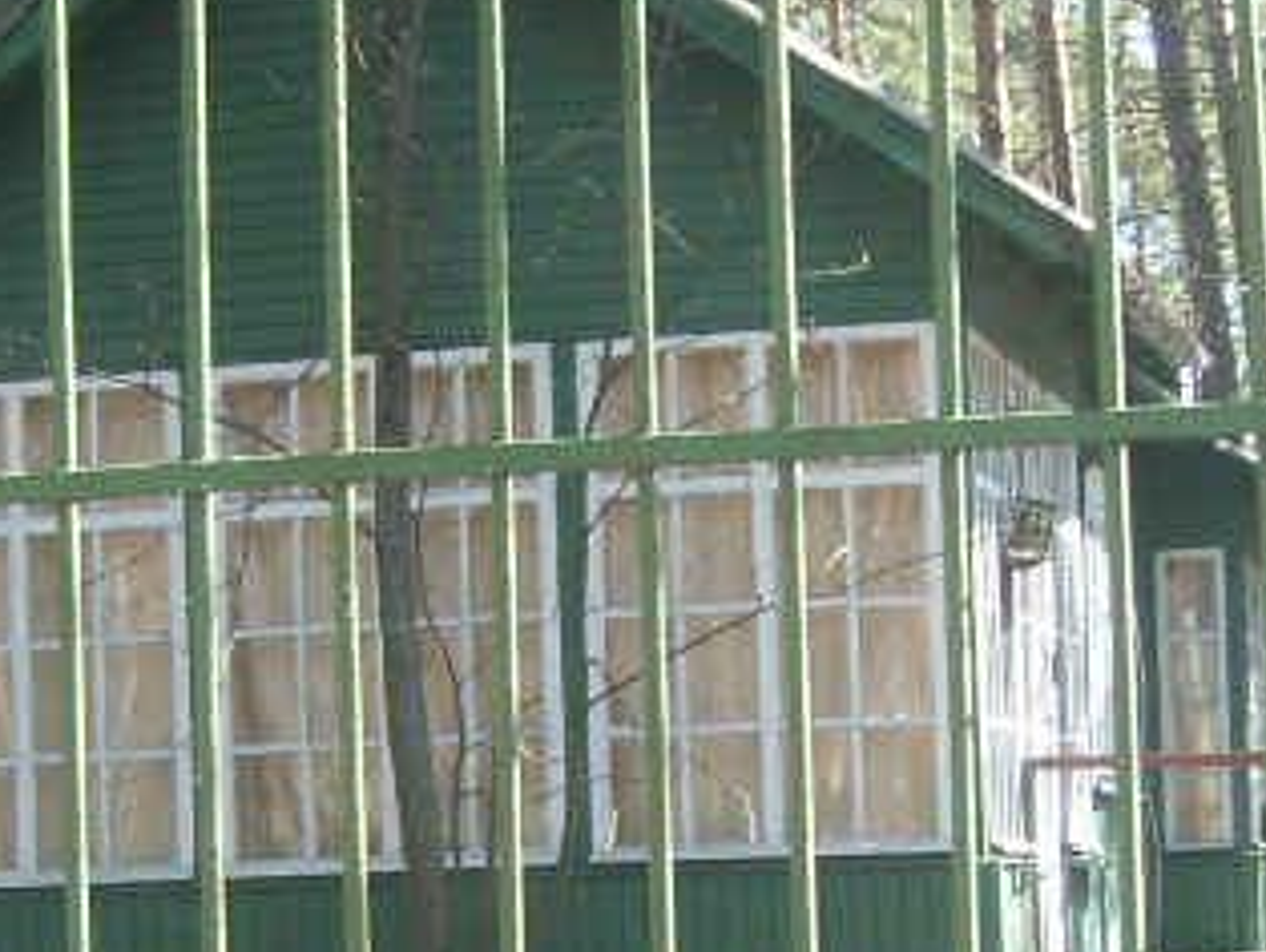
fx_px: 4172
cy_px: 746
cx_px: 621
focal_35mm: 114
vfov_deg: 13.0
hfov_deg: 17.3
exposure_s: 1/148
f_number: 2.8
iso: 50
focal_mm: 5.8
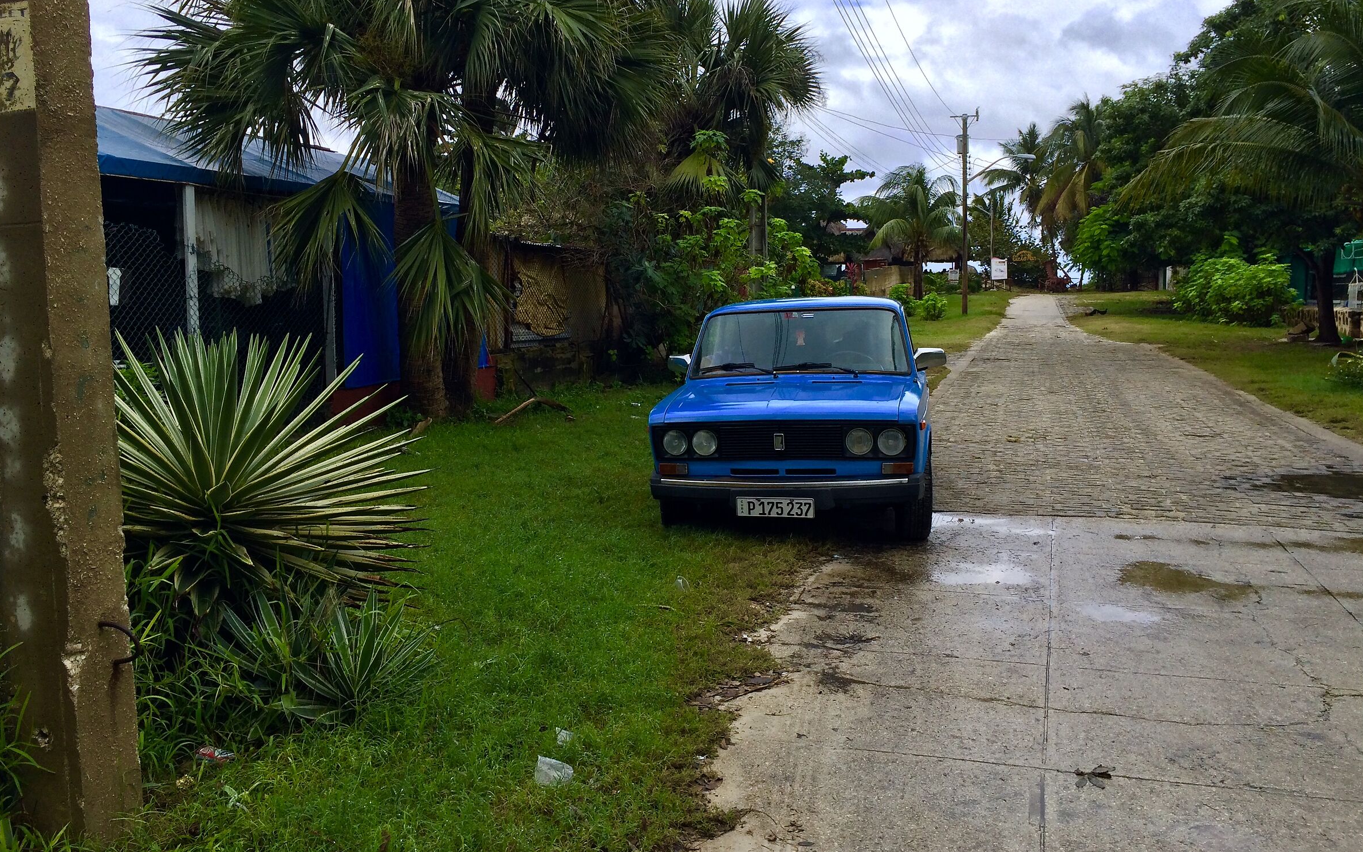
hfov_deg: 61.2
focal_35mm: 31
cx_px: 684
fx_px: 1151
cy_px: 374
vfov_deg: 40.5
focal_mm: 4.15
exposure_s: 1/1080
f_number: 2.2
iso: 32
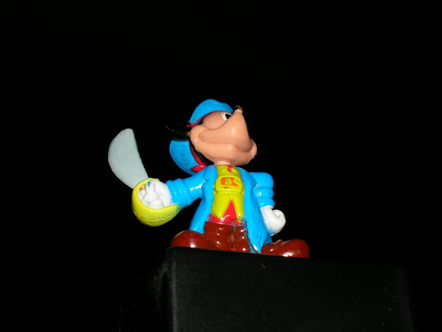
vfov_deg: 25.2
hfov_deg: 33.2
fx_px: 741
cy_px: 166
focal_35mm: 58
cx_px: 221
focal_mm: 9.7
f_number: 5.9
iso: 50
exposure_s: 1/60.1
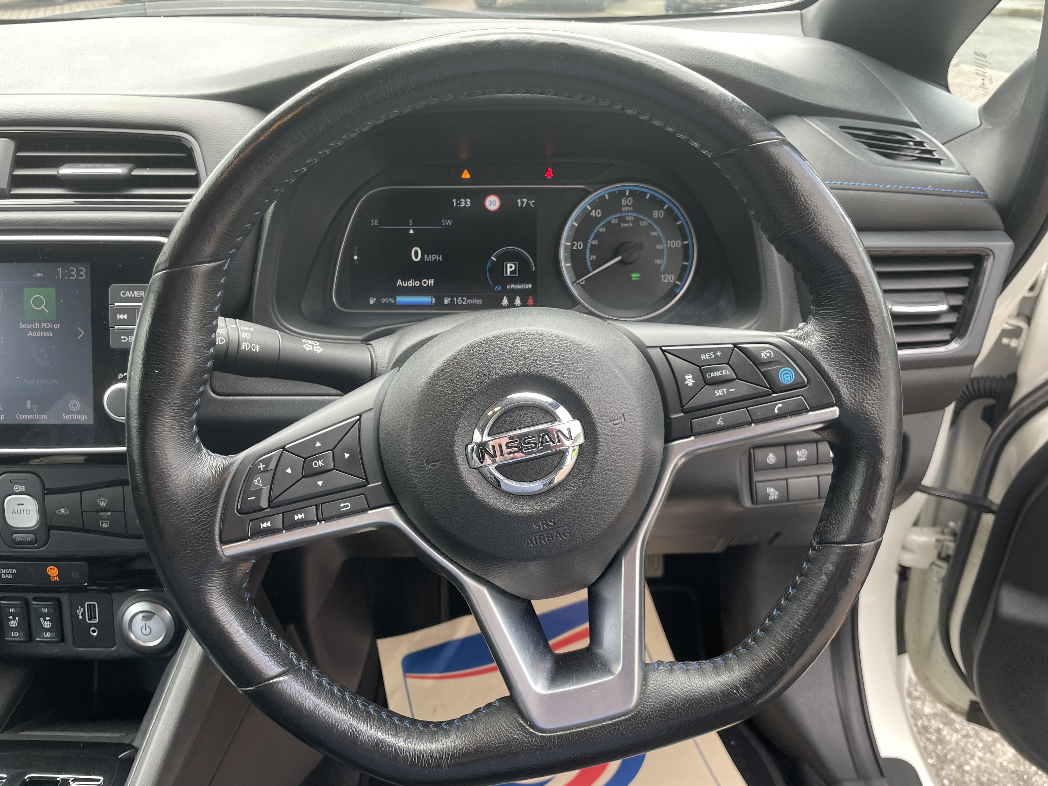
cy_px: 393
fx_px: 787
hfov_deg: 67.3
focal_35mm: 26
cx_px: 524
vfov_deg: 53.1
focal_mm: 4.2
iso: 50
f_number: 1.6
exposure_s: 1/121
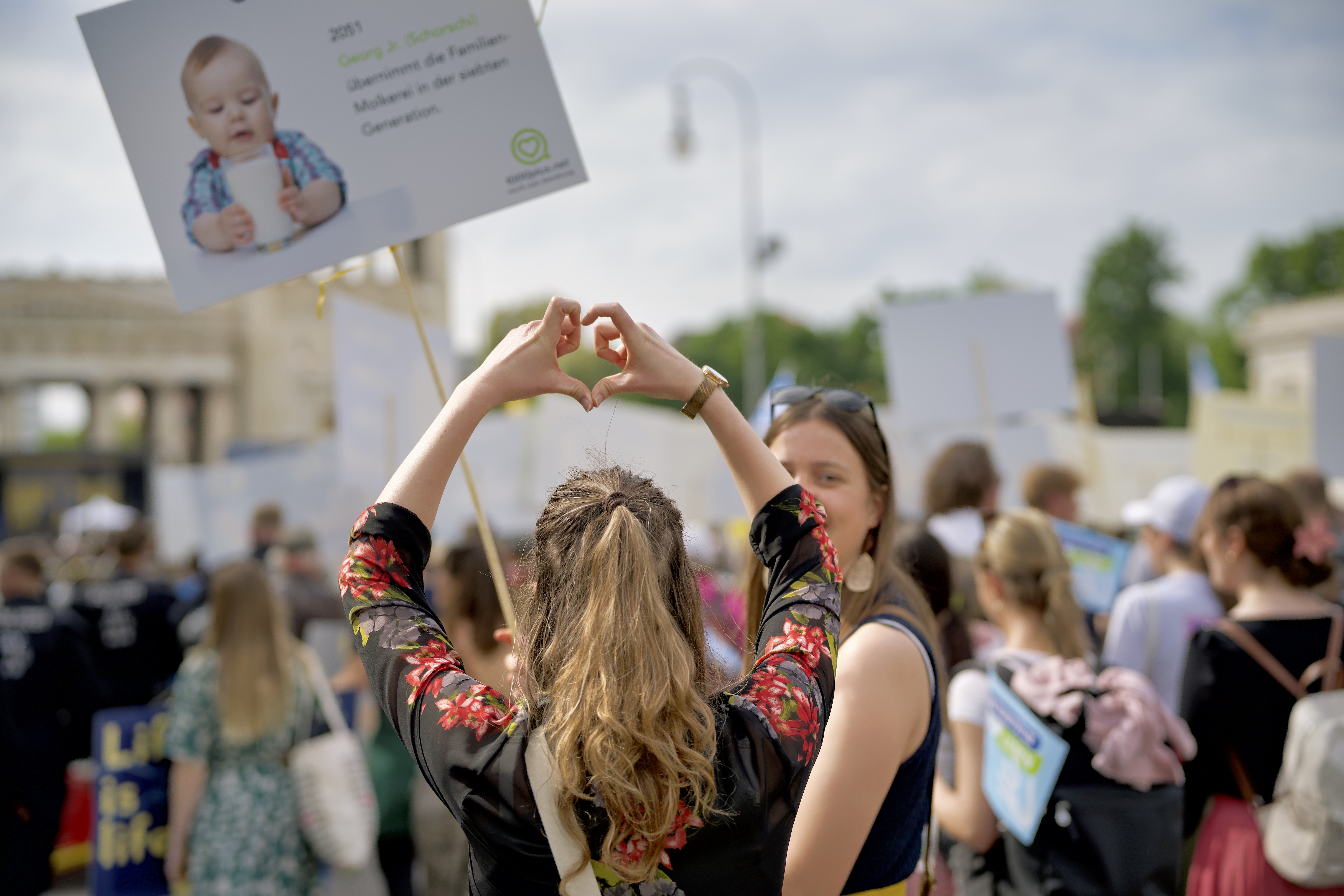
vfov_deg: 19.5
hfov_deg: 28.8
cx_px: 672
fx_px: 2613
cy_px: 448
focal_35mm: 70
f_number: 2.5
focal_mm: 70
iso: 100
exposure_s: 1/2000
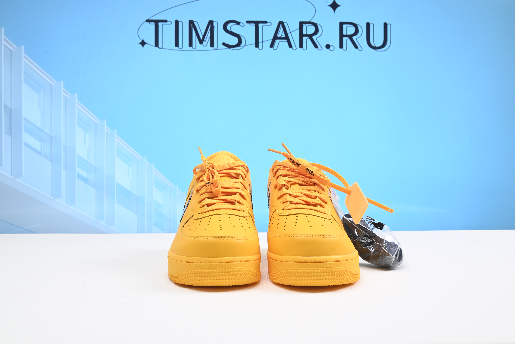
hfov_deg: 51.9
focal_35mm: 37
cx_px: 258
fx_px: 529
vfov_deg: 36.0
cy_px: 172
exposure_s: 1/2
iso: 100
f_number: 16
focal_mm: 37
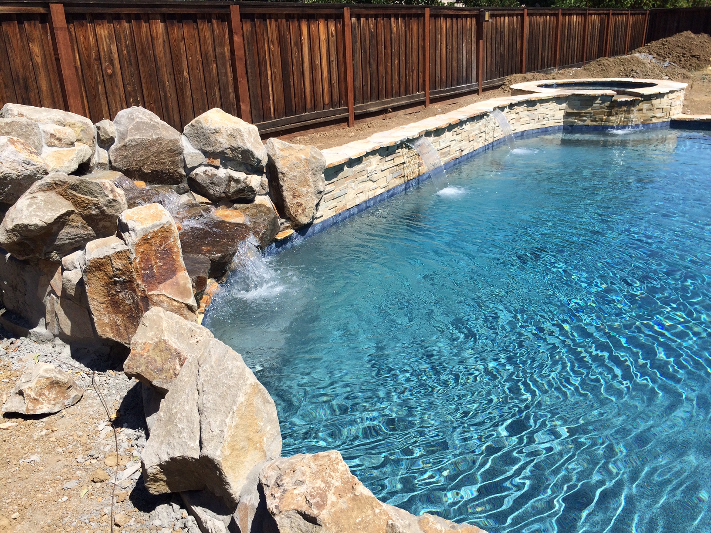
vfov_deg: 48.2
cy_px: 266
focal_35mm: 29
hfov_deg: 61.7
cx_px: 356
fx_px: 596
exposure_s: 1/2564
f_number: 2.2
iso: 32
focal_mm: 4.15
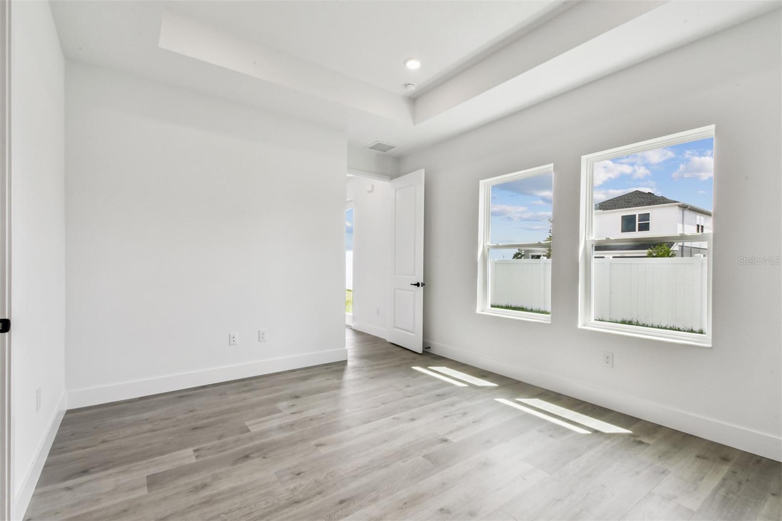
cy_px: 260
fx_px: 326
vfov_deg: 77.3
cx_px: 391
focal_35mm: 15
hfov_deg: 100.4
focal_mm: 10
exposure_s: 1/15
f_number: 22
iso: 100
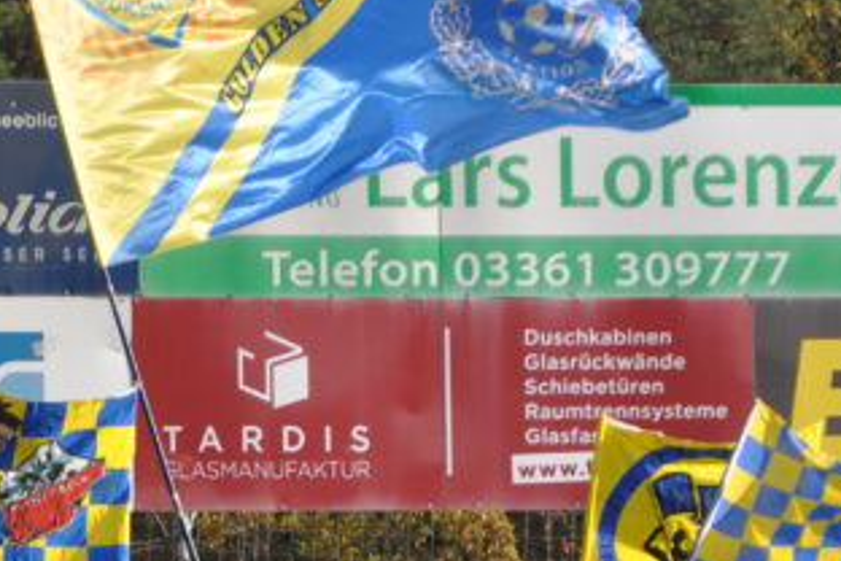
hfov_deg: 3.0
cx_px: 213
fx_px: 16095
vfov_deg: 2.0
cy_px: 628
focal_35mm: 689
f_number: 4.8
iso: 200
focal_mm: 140
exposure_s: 1/800
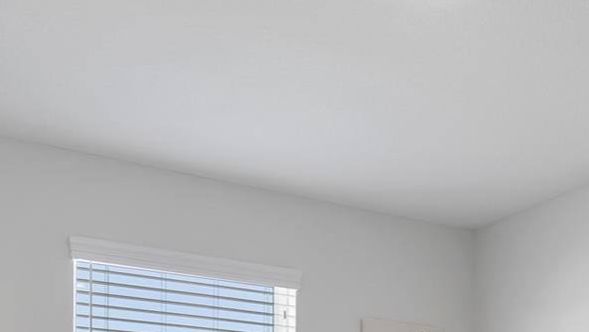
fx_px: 843
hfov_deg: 37.5
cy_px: 502
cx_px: 446
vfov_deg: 19.3
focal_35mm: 54
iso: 320
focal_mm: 19
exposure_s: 1/1.25
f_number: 8
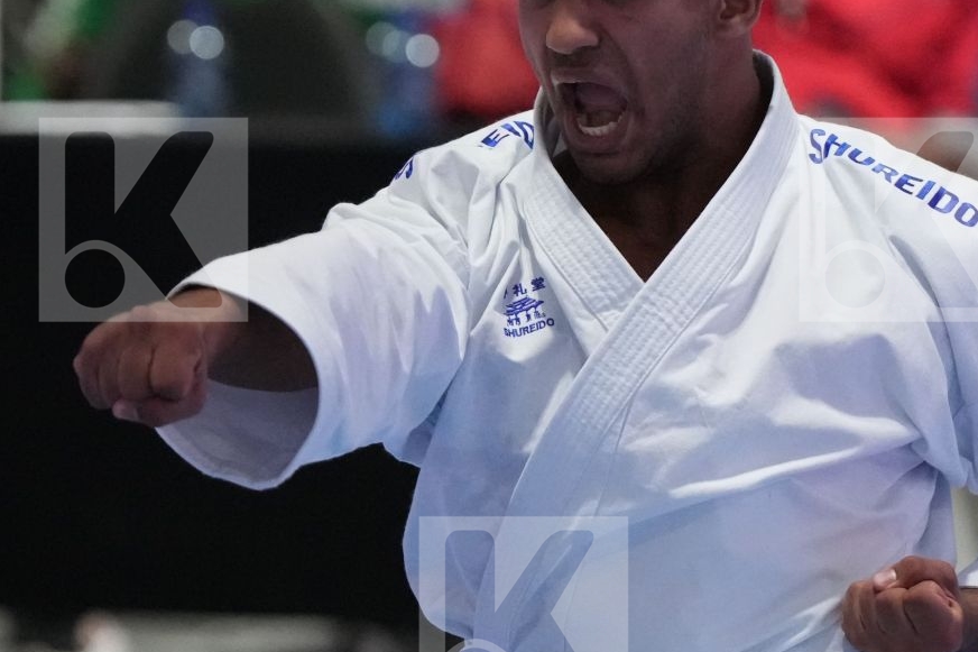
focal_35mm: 483
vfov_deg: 2.8
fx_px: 13118
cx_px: 524
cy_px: 220
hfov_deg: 4.3
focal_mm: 156
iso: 6400
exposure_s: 1/500
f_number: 2.8
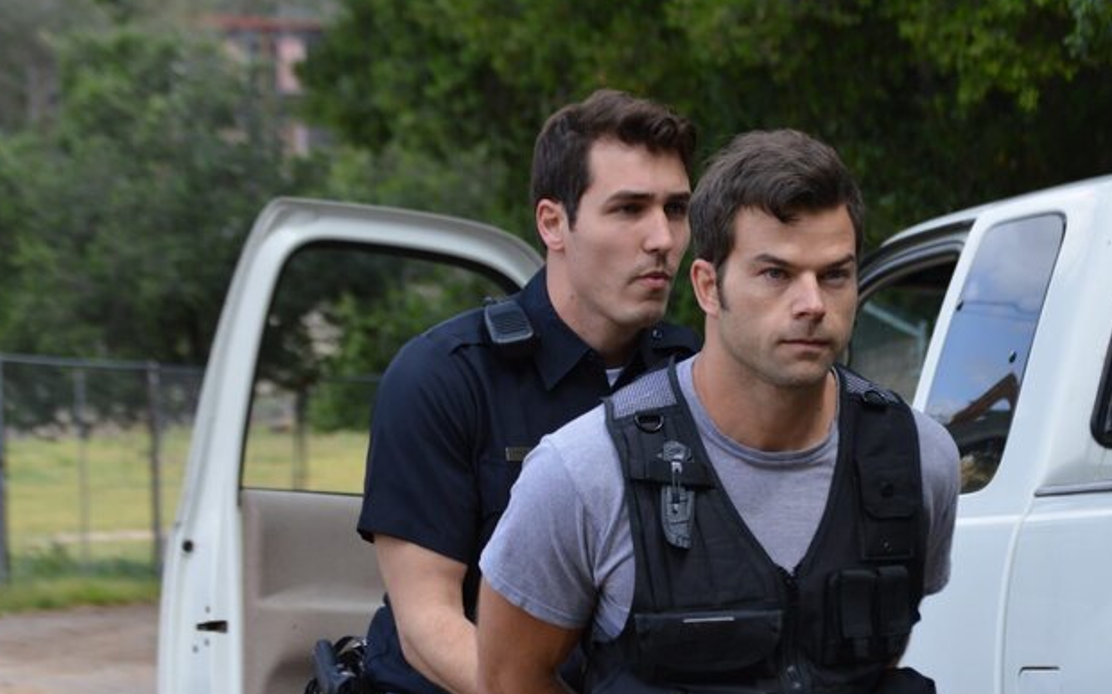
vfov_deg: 9.5
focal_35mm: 138
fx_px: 4181
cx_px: 692
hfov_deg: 15.1
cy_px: 423
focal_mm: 70
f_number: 5.6
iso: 360
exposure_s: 1/500
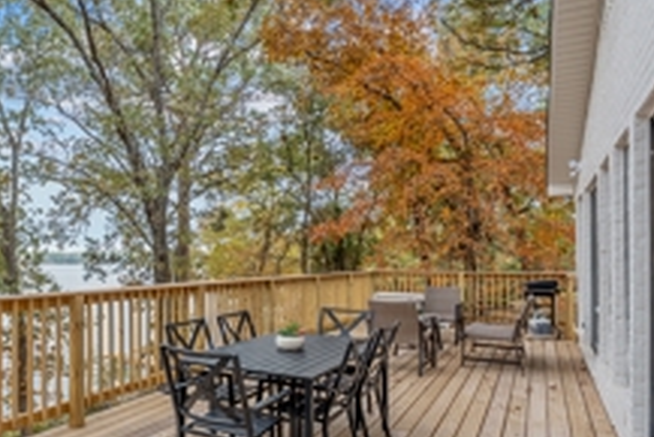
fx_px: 527
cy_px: 262
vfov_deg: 44.8
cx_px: 199
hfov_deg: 61.5
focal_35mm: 29
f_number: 8
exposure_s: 1/200
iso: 800
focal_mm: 14
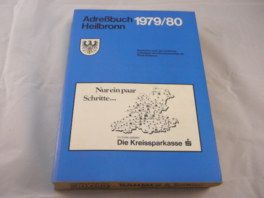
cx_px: 132
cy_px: 99
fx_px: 290
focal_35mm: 38
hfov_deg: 49.0
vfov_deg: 37.7
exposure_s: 1/60
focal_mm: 6.8
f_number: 3.7
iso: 100
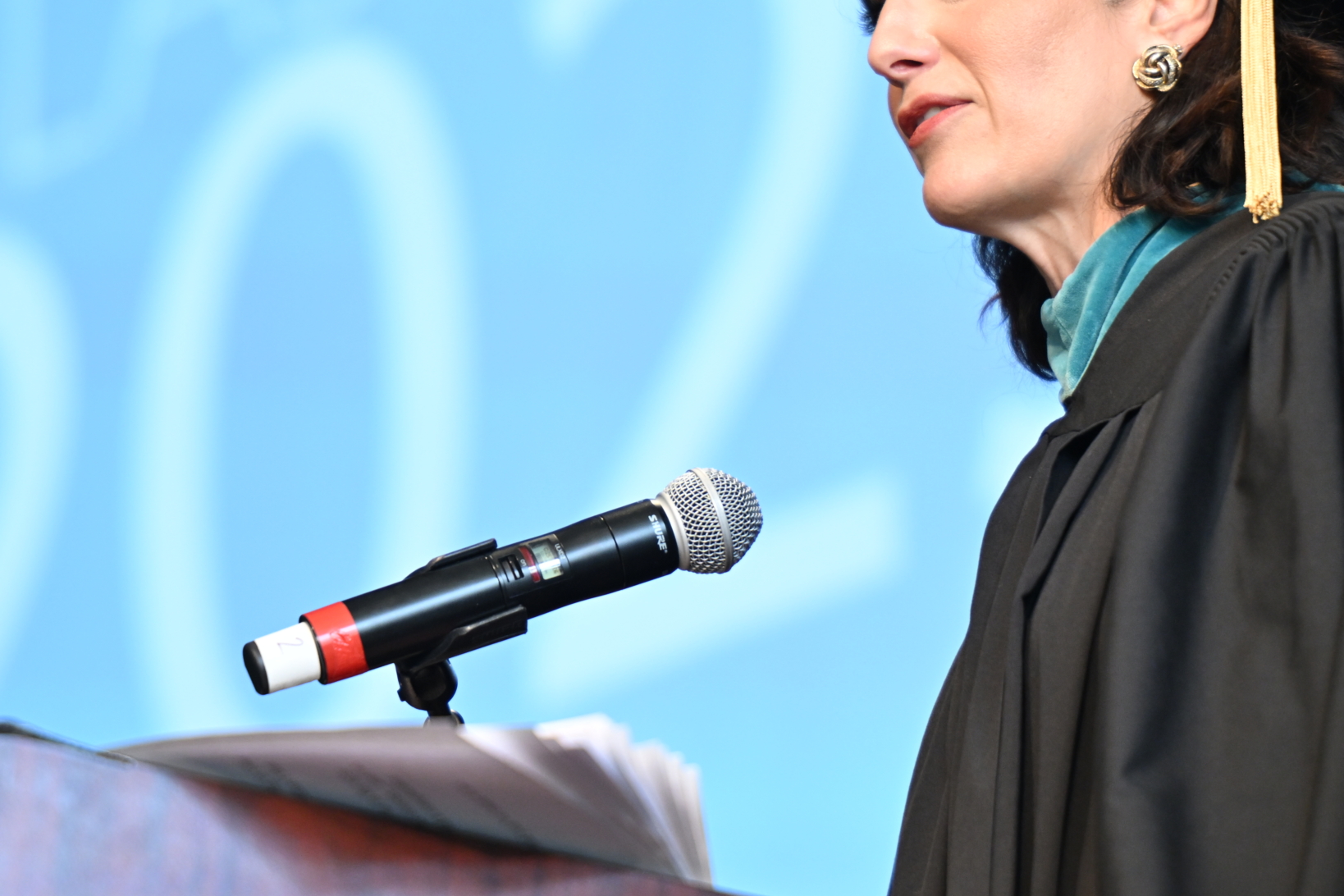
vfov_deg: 6.5
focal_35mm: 211
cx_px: 566
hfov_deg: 9.8
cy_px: 286
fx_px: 7877
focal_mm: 135
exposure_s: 1/250
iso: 1250
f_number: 3.2
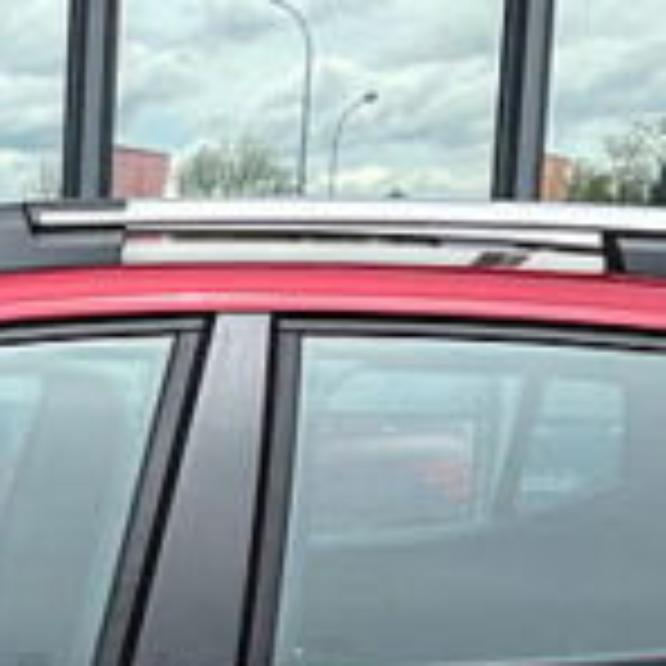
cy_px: 846
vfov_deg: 13.6
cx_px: -126
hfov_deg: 13.7
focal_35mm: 124
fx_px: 2699
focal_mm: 5.1
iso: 50
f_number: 1.6
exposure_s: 1/1776
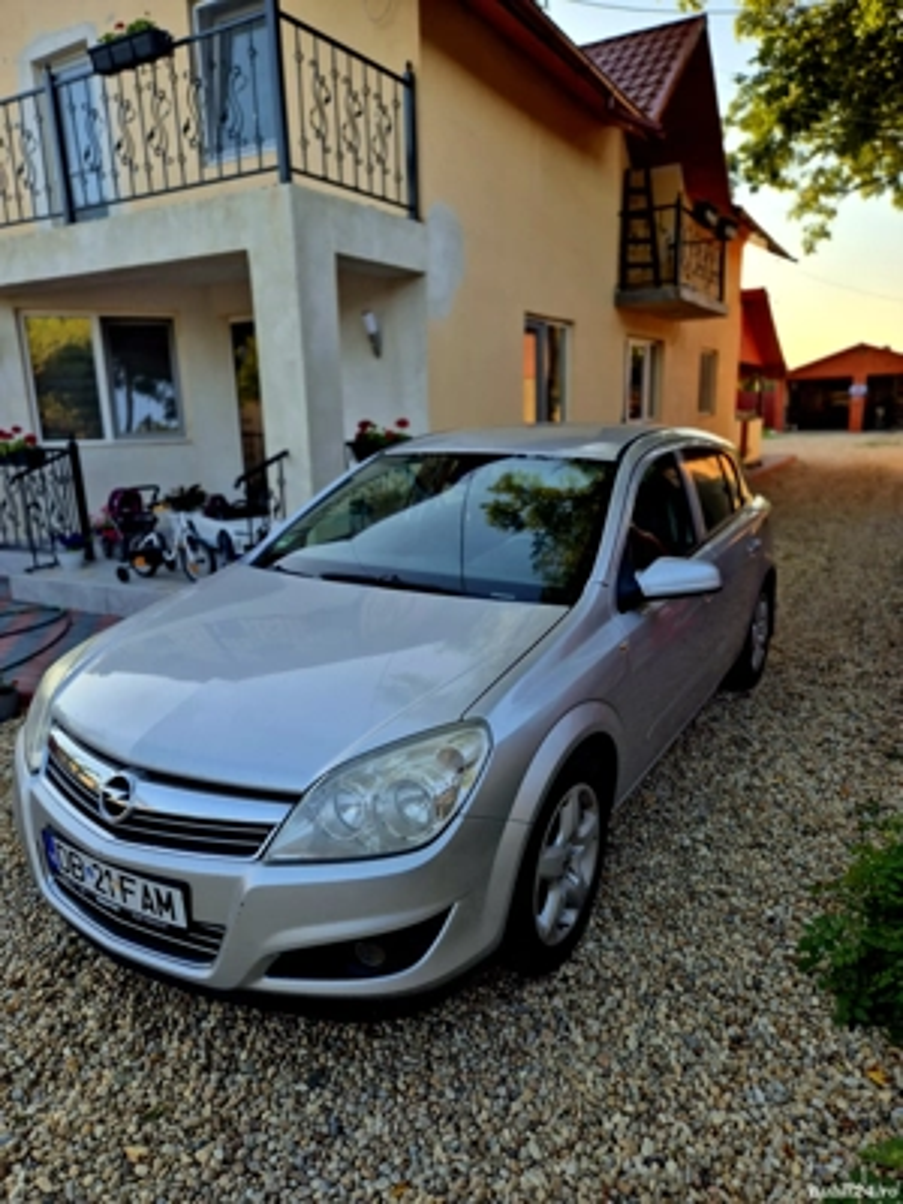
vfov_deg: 73.9
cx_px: 452
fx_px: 800
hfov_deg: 58.9
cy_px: 602
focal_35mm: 23
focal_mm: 5.4
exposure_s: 1/303
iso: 25
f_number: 1.8
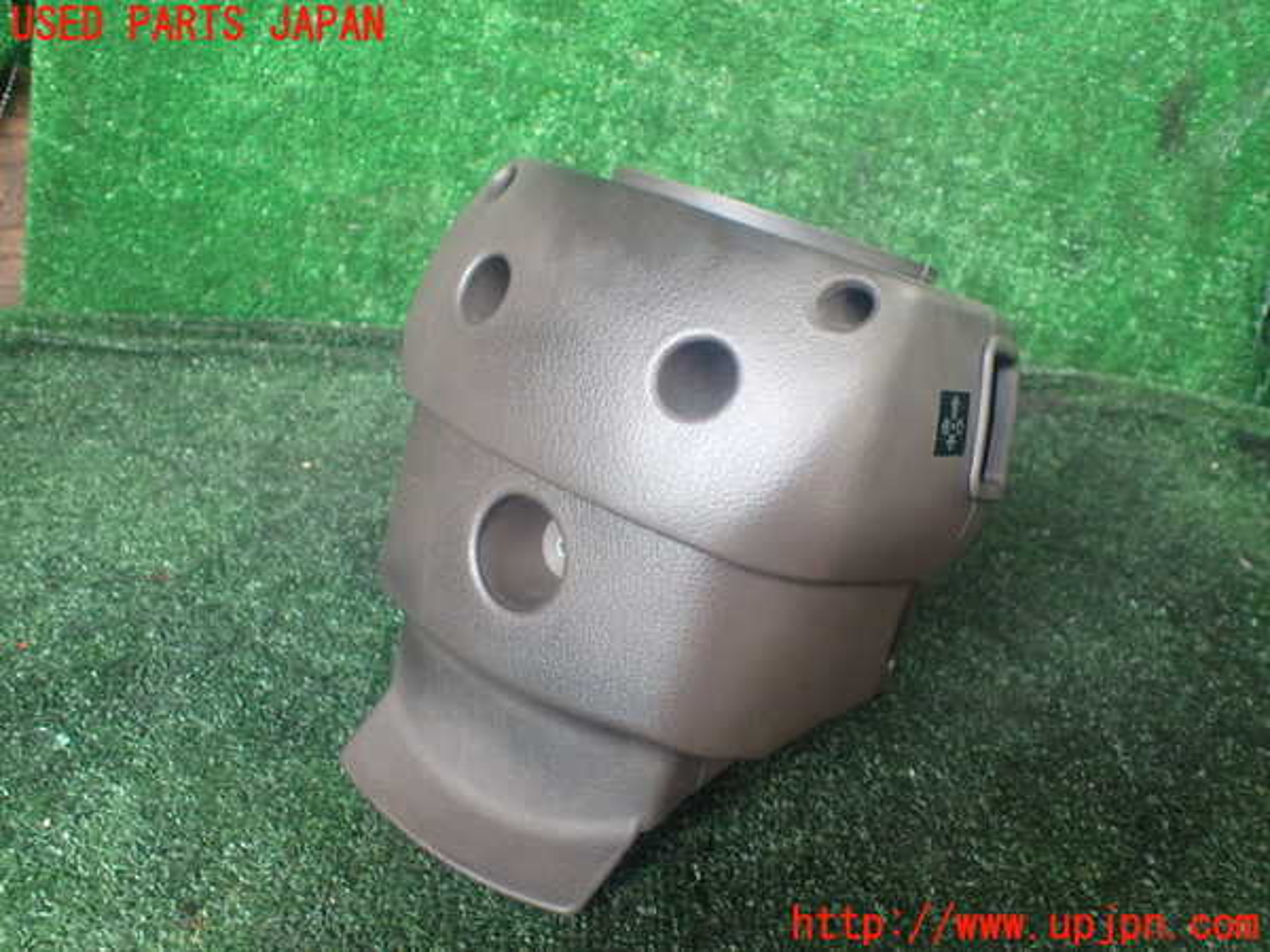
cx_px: 635
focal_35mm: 30
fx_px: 1101
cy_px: 476
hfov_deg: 60.0
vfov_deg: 46.8
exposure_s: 1/50
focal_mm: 5.4
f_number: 2.3
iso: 800
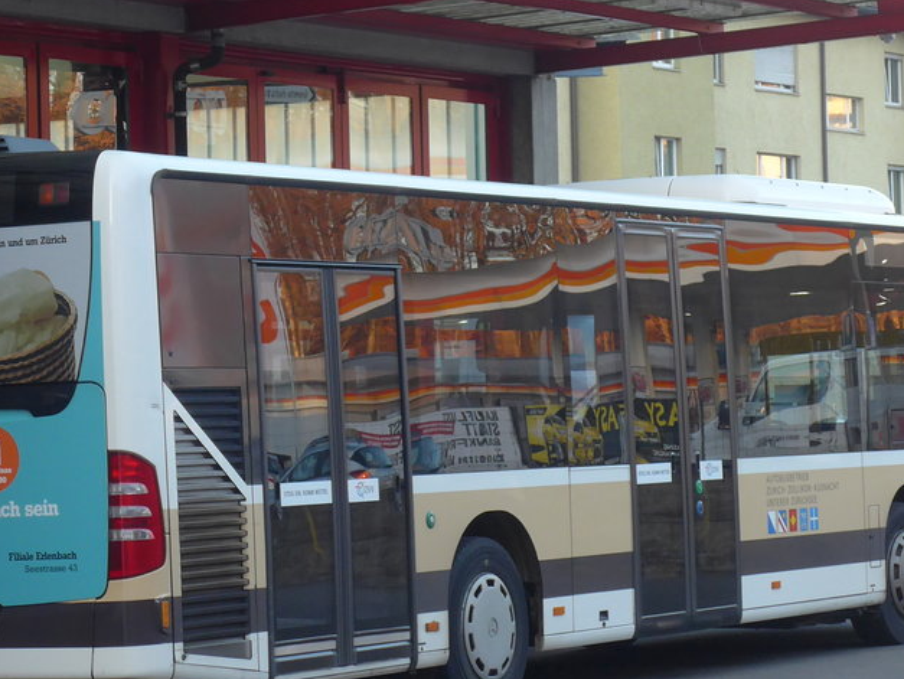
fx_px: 3998
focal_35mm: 153
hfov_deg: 12.9
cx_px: 306
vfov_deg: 9.7
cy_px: 285
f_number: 4.4
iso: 250
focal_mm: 16
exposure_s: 1/80
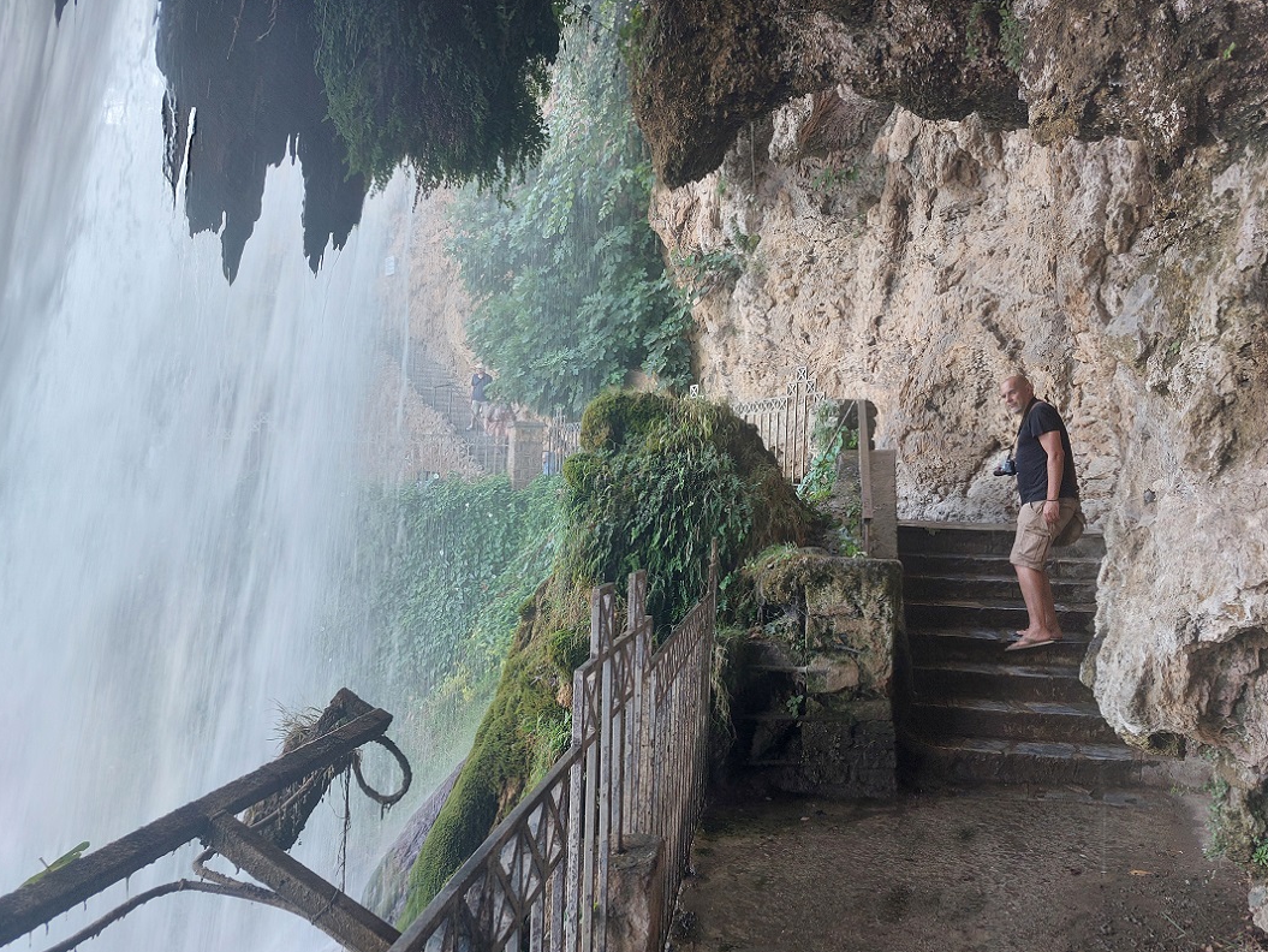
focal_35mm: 25
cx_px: 627
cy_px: 485
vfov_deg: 54.9
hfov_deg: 69.4
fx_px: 916
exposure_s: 1/60
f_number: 1.8
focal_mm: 5.23
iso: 40
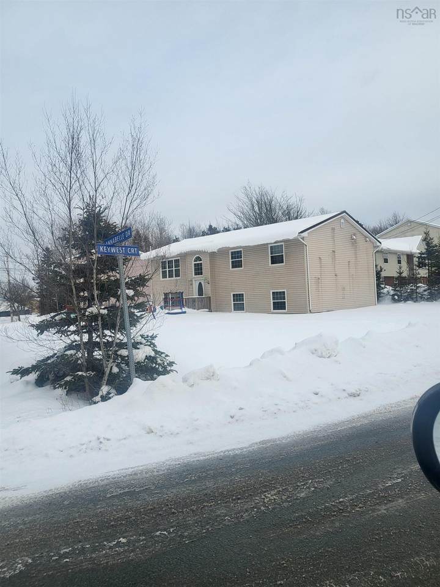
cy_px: 294
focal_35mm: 26
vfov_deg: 67.3
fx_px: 441
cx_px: 220
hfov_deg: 53.1
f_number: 1.8
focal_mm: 5.4
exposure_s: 1/1343
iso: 40
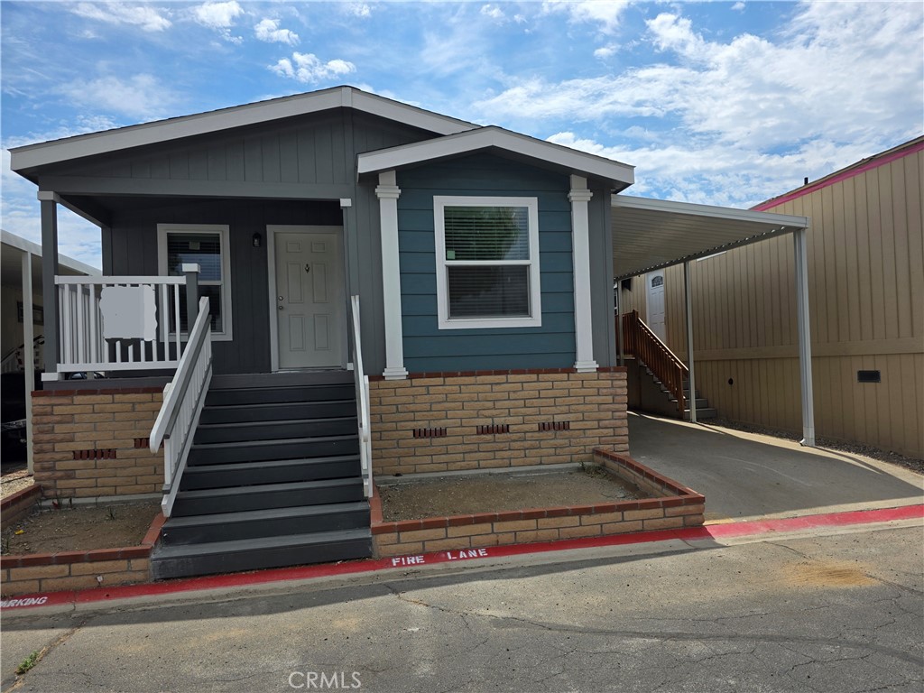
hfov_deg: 73.9
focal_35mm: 23
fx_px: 614
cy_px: 346
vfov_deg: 58.9
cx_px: 462
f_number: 1.7
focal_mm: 6.3
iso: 64
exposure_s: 1/10000
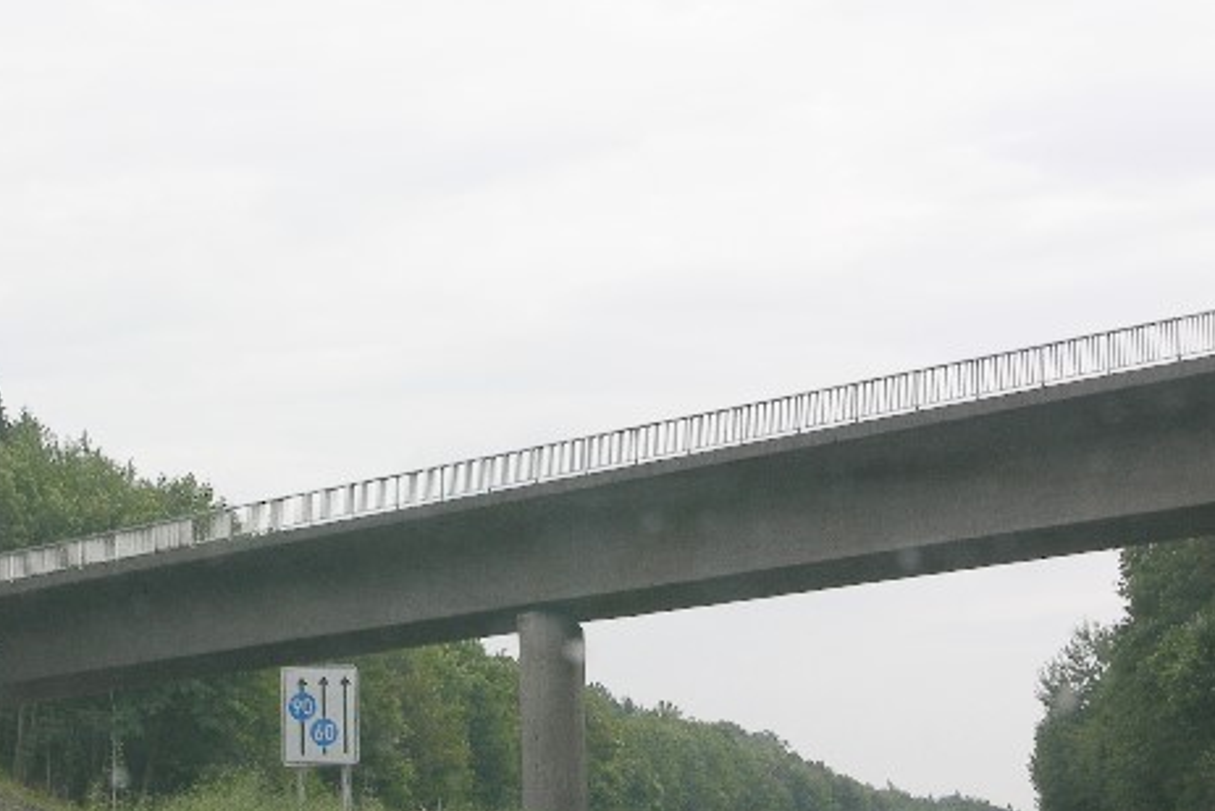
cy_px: 520
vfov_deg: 11.8
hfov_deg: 17.6
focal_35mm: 116
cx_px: 584
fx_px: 3916
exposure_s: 1/154
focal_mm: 22.3
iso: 50
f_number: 6.3
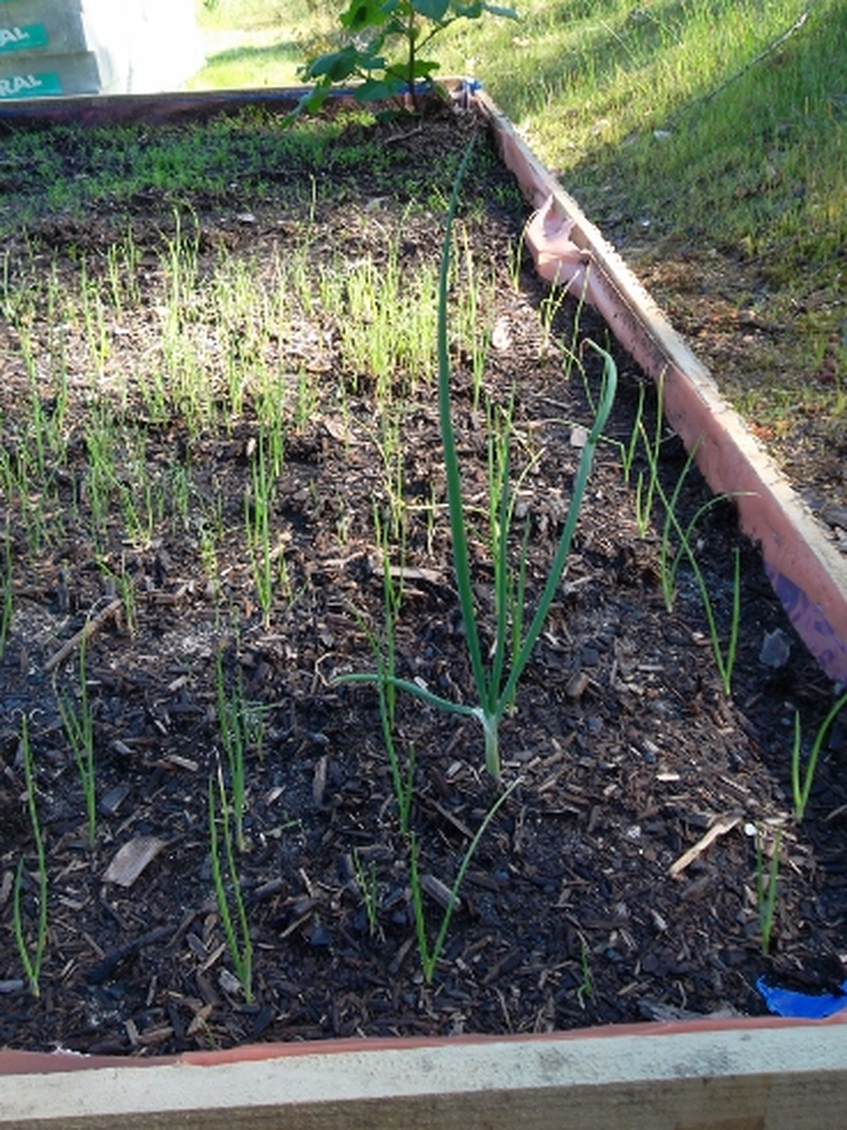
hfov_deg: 42.9
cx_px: 373
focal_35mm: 33
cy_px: 444
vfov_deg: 54.9
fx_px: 1077
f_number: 3.5
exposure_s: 1/75
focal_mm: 4.9
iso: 80
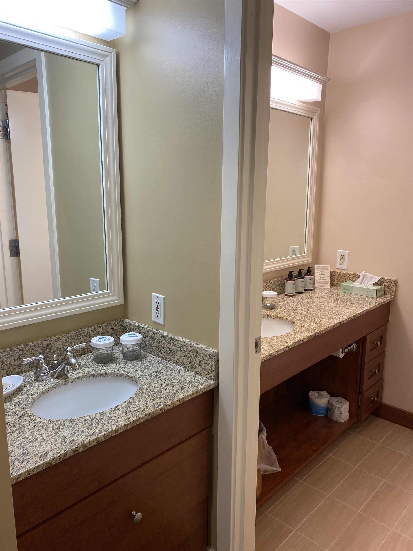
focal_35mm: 26
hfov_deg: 53.1
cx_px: 206
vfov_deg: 67.3
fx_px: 414
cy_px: 276
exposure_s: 1/120
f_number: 1.8
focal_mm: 4.25
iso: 100
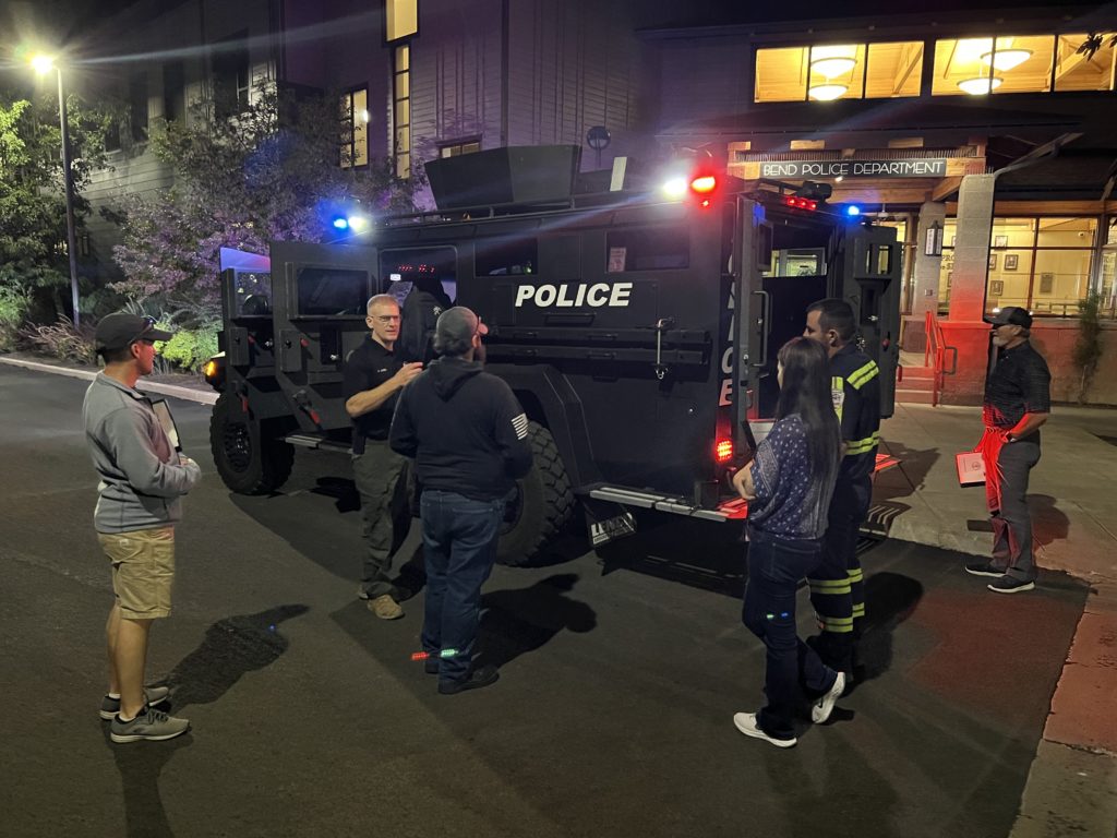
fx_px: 839
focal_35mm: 26
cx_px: 558
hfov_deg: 67.3
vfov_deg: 53.1
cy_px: 419
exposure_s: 1/28
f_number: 1.5
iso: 1000
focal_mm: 5.7
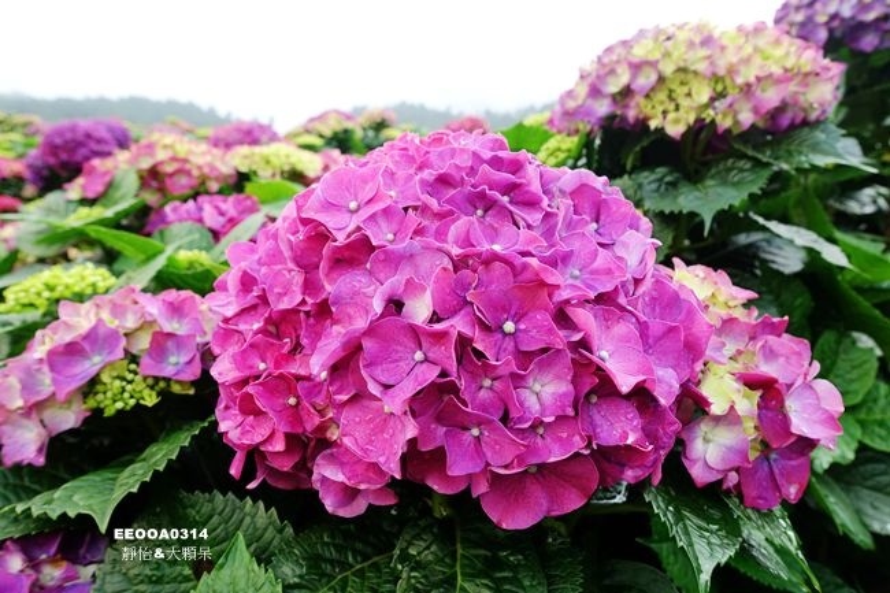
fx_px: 593
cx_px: 445
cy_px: 296
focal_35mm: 24
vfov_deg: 53.1
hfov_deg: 73.8
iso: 125
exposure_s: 1/80
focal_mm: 8.8
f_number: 4
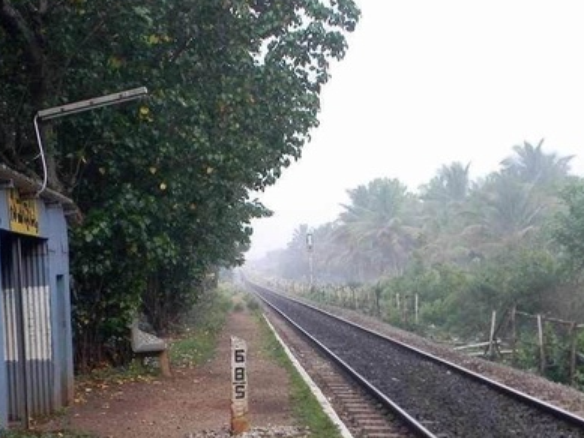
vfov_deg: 19.8
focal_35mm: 74
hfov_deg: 26.2
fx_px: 1249
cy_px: 292
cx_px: 197
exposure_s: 1/84.2
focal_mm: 6.4
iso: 200
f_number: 3.7
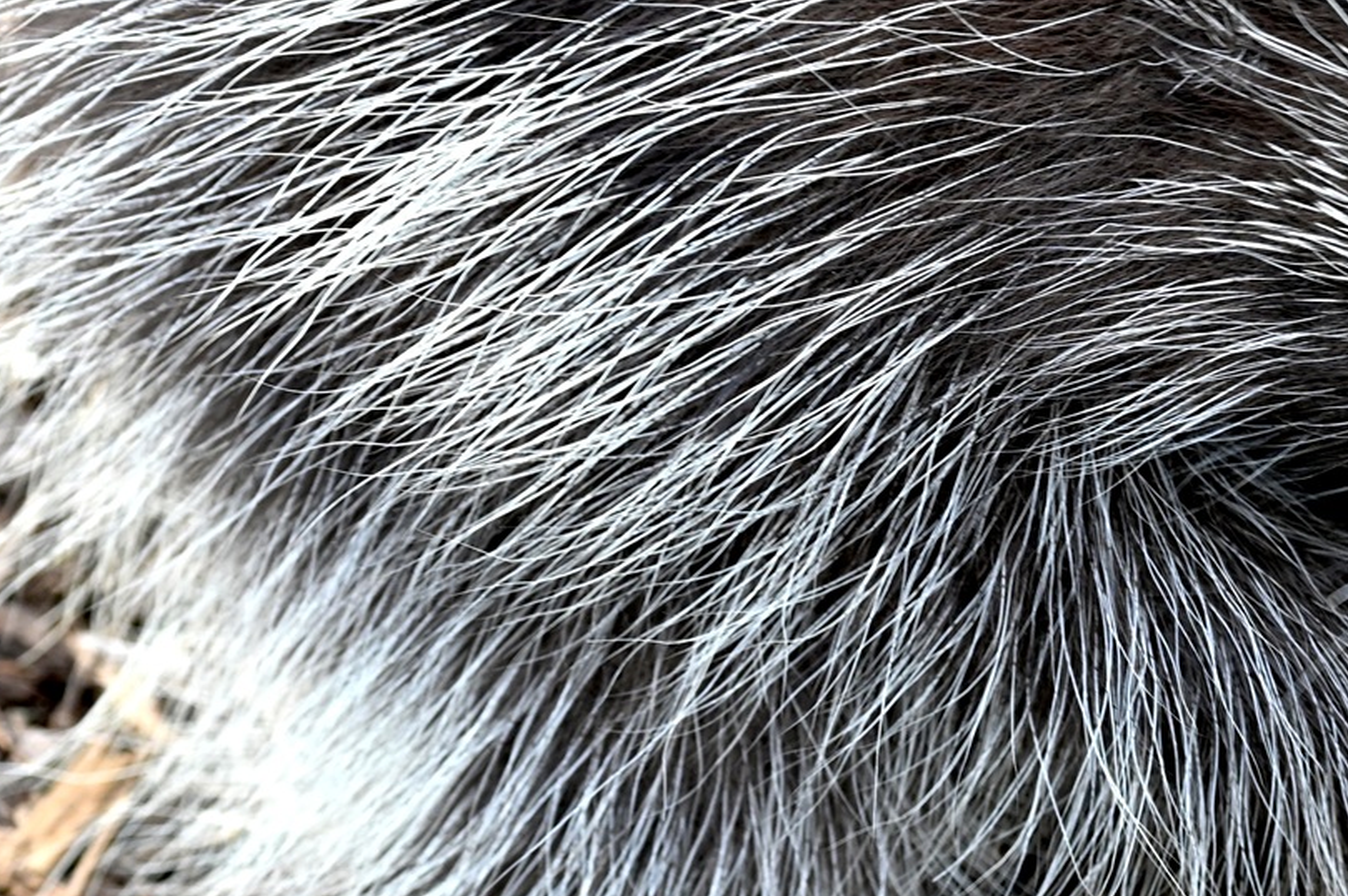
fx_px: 13880
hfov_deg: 5.5
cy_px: 476
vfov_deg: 3.7
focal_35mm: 371
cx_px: 1401
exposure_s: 1/80
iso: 800
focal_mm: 150
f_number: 8
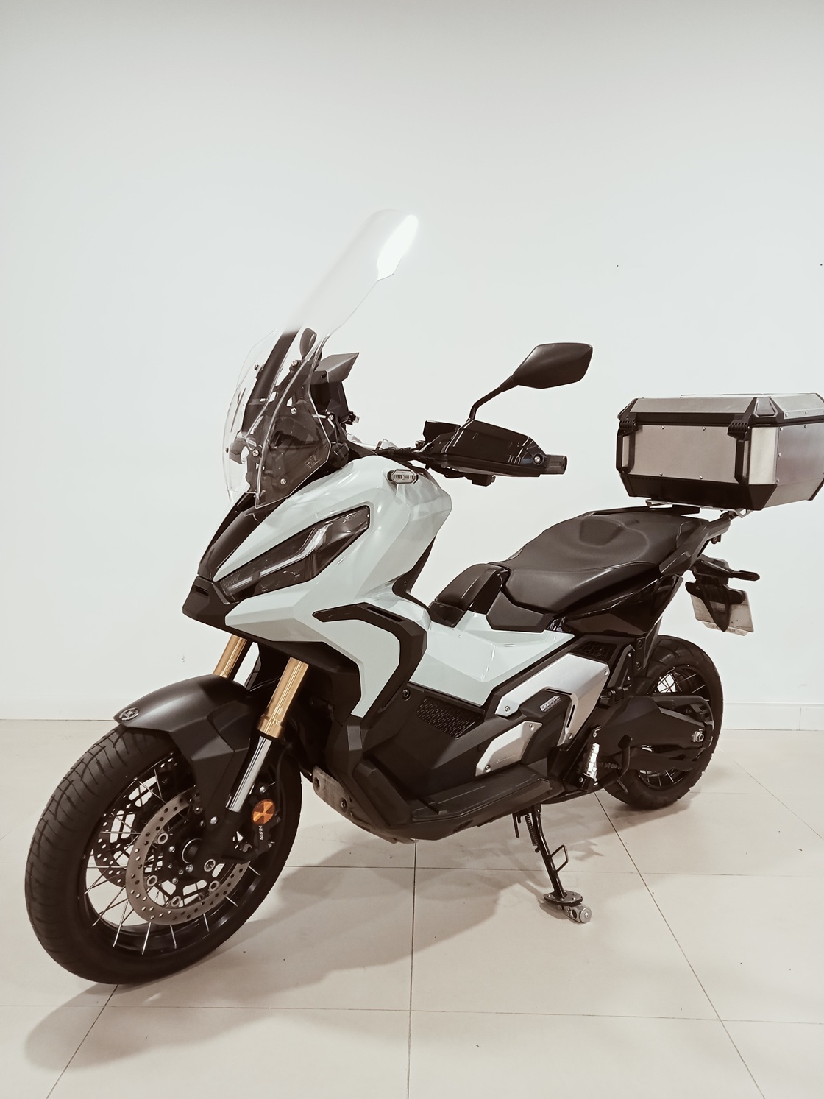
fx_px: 889
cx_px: 412
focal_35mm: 28
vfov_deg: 63.4
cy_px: 550
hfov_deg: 49.8
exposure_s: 1/33.3
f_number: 2.2
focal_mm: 3.46
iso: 336
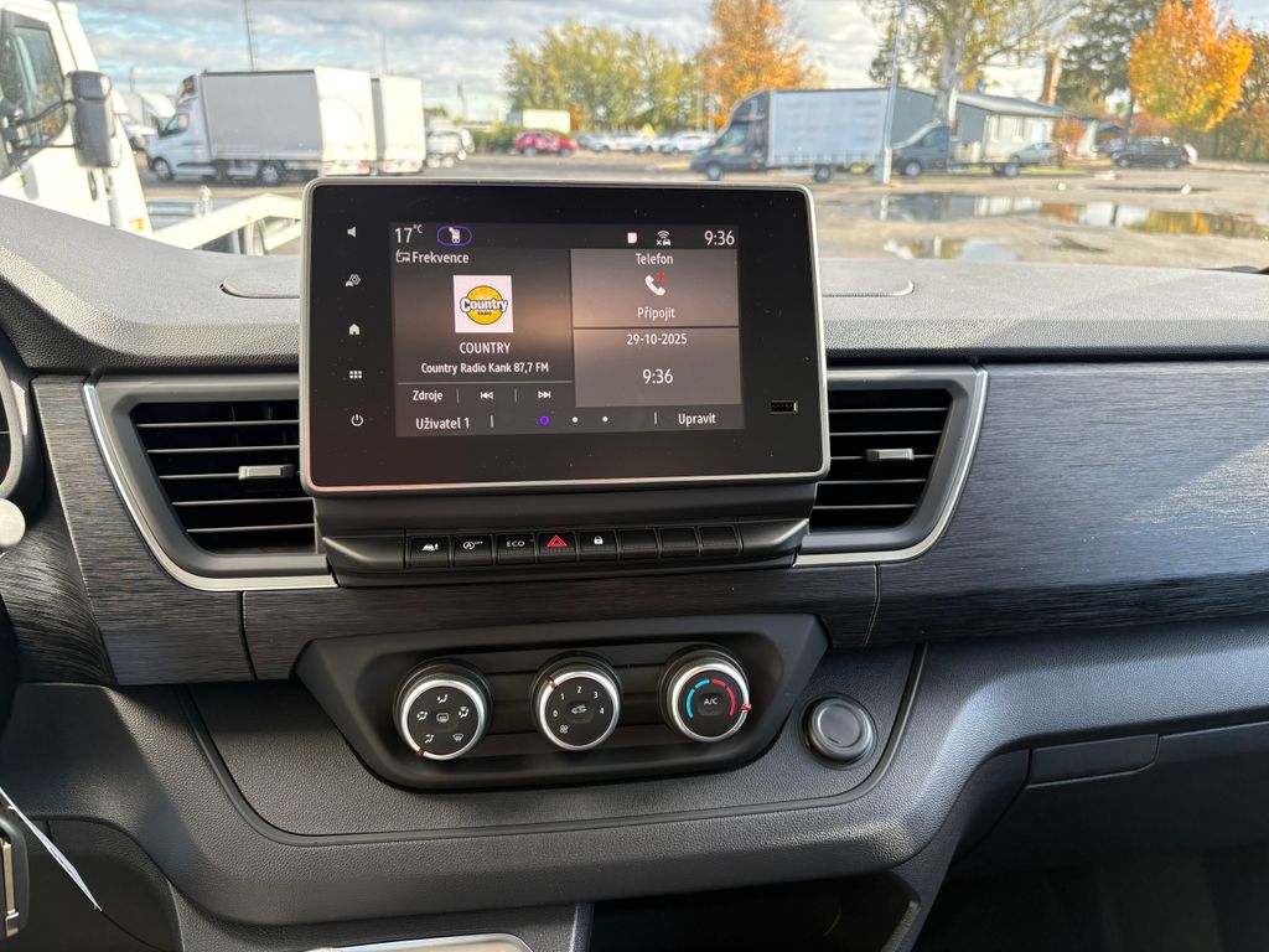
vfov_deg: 53.1
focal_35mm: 26
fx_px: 953
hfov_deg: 67.3
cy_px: 476
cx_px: 634
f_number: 1.6
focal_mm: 5.96
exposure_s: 1/240
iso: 64
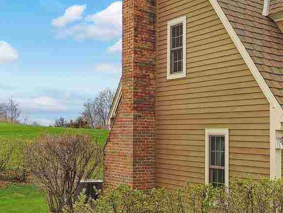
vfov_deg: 27.0
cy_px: 108
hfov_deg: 32.0
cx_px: 301
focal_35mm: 54
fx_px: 442
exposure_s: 1/320
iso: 100
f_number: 3
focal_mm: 4.3
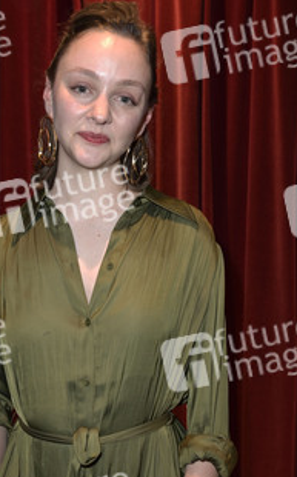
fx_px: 649
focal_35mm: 50
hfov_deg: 25.6
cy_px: 279
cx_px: 100
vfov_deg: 40.2
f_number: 5
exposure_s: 1/30
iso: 640
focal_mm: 38
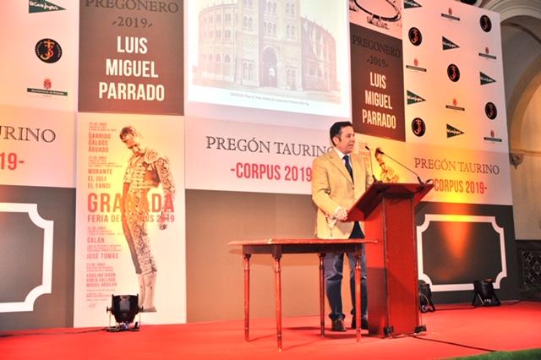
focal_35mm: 44
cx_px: 270
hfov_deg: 45.0
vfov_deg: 30.8
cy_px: 180
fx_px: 653
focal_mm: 29
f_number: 4
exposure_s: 1/100
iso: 640
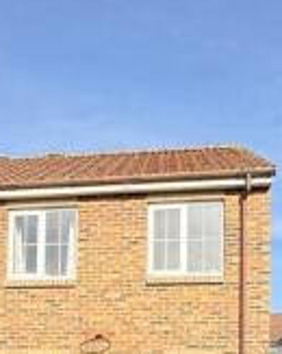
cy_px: 372
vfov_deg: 33.9
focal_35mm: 49
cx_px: 88
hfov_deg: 30.5
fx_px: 512
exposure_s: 1/679
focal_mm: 2.22
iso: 50
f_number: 2.2
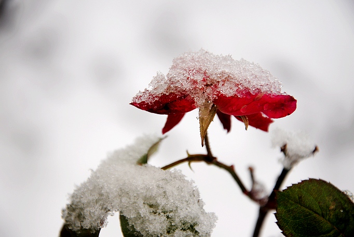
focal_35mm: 158
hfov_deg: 13.0
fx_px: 1549
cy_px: 118
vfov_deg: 8.7
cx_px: 177
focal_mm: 105
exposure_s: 1/50
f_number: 6.3
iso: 200
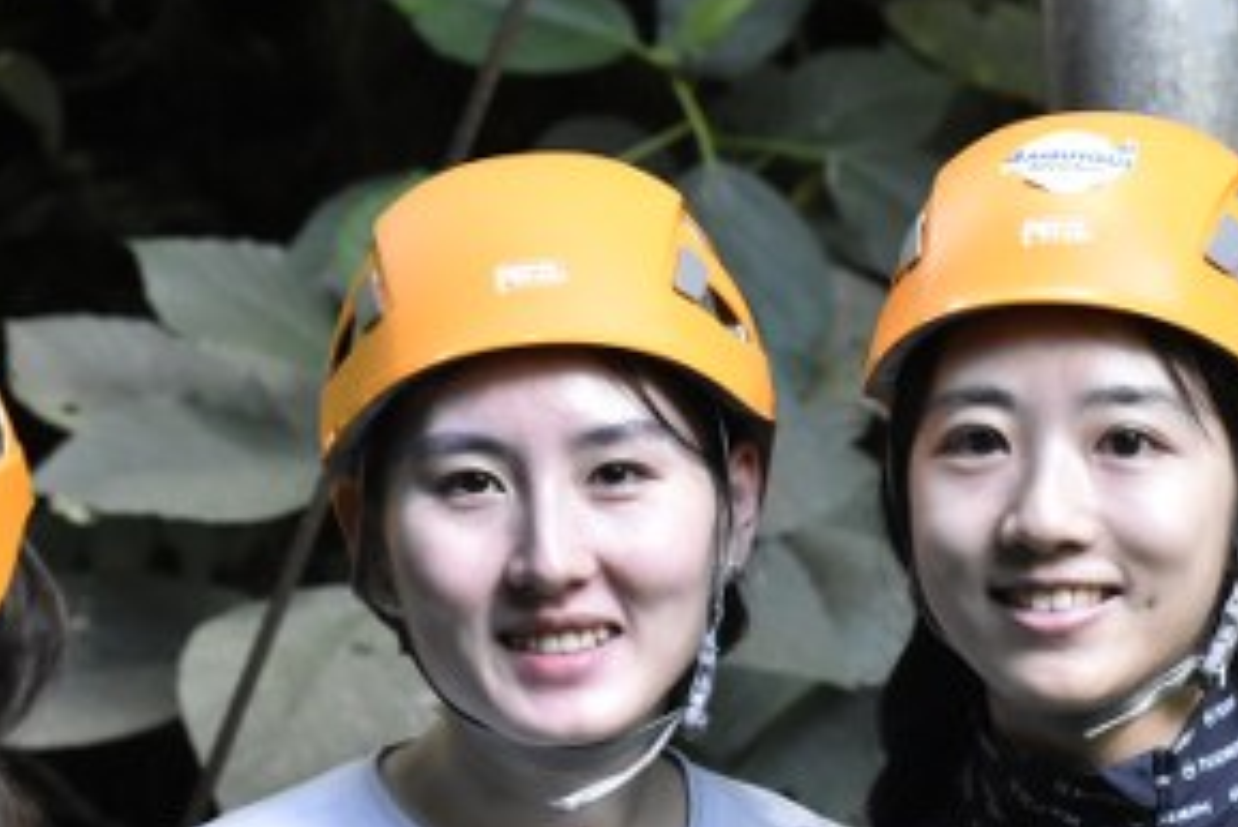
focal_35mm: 166
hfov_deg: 12.3
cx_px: 947
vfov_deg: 8.3
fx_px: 5711
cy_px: 518
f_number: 5.6
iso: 2500
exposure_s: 1/250
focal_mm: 50
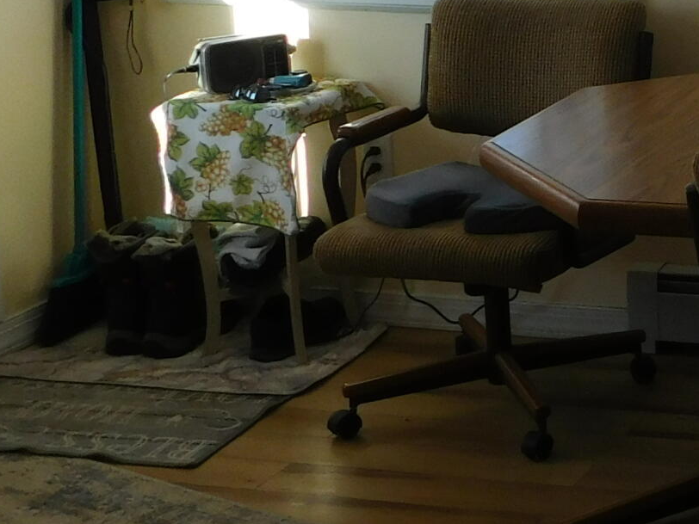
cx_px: 1062
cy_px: 55
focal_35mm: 85
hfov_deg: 19.8
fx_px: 1716
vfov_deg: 17.1
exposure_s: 1/200
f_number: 3
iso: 125
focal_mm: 4
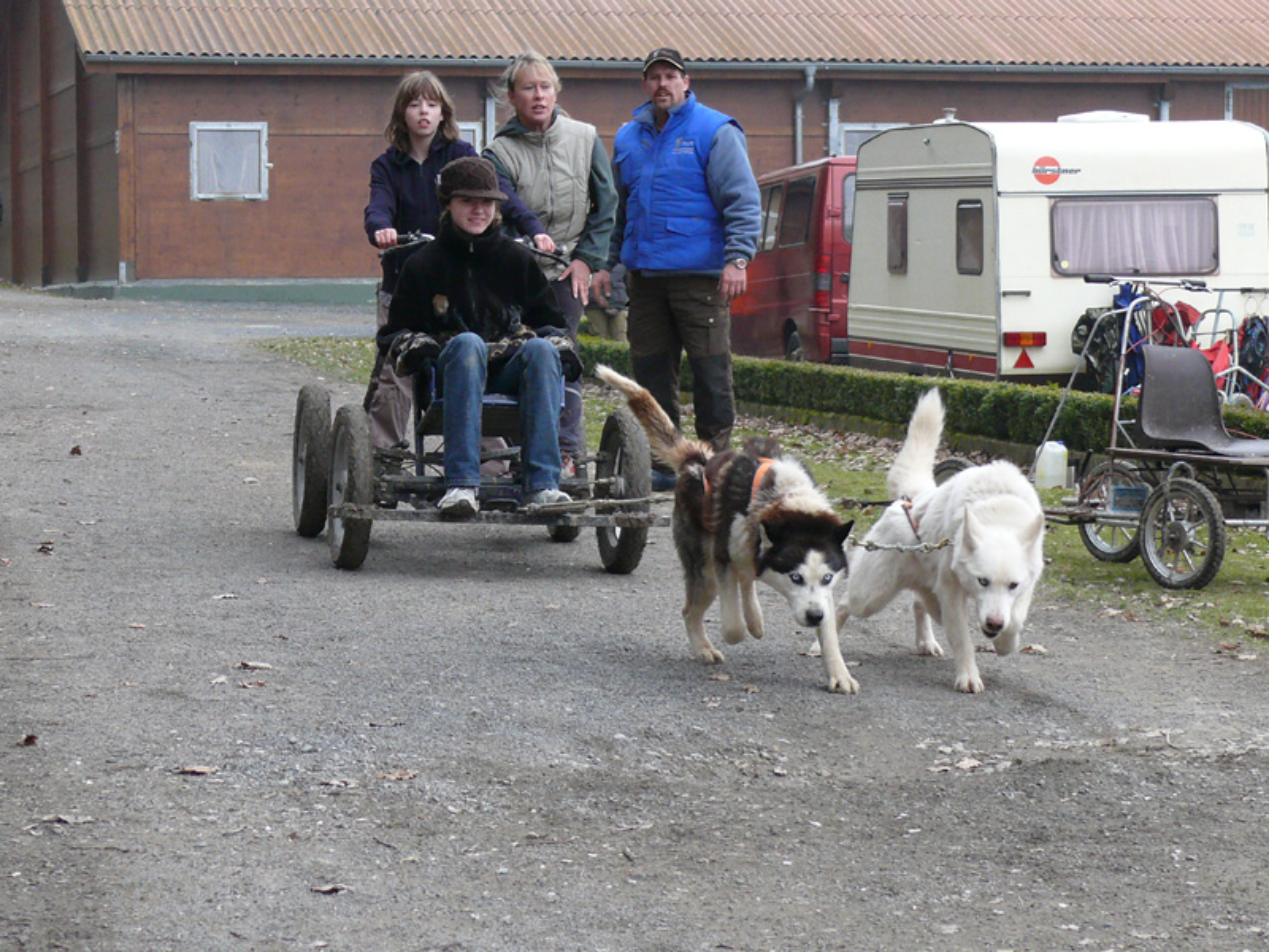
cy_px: 476
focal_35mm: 110
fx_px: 4033
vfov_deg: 13.5
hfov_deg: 17.9
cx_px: 634
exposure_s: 1/400
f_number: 3.2
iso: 200
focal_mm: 16.3
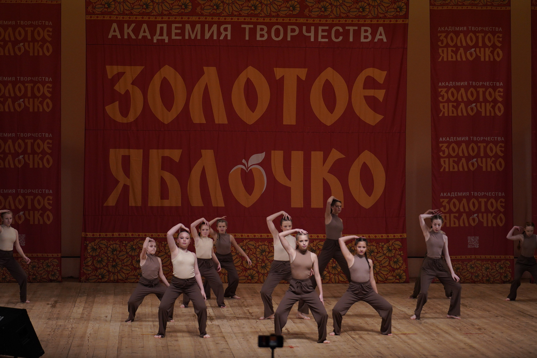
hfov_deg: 19.5
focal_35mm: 105
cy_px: 179
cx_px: 268
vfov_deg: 13.0
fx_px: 1566
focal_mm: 70
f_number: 2.8
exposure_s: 1/400
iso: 1250
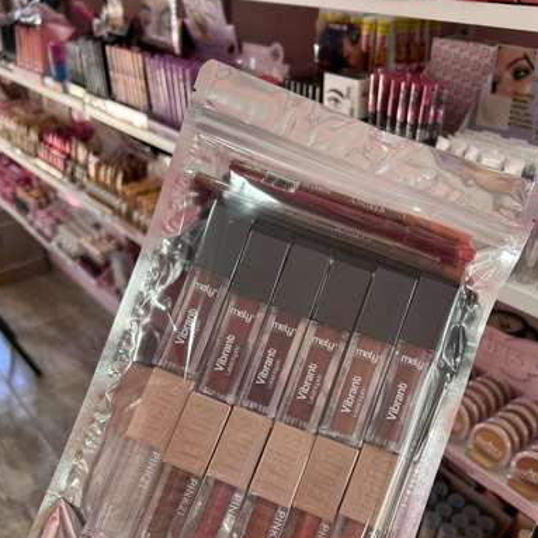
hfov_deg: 51.1
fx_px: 563
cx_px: 274
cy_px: 365
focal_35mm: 32
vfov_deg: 50.1
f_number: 1.5
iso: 64
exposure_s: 1/121
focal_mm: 5.7
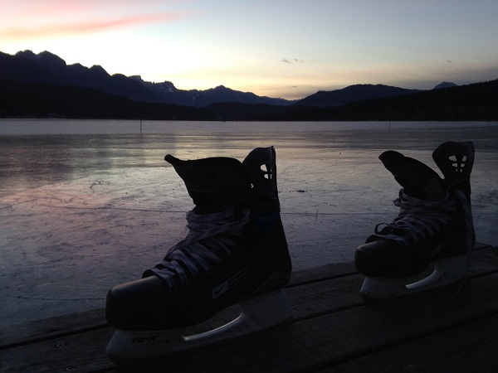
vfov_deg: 42.9
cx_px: 249
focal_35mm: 33
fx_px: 475
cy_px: 186
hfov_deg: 55.4
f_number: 2.4
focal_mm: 4.12
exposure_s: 1/60
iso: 50
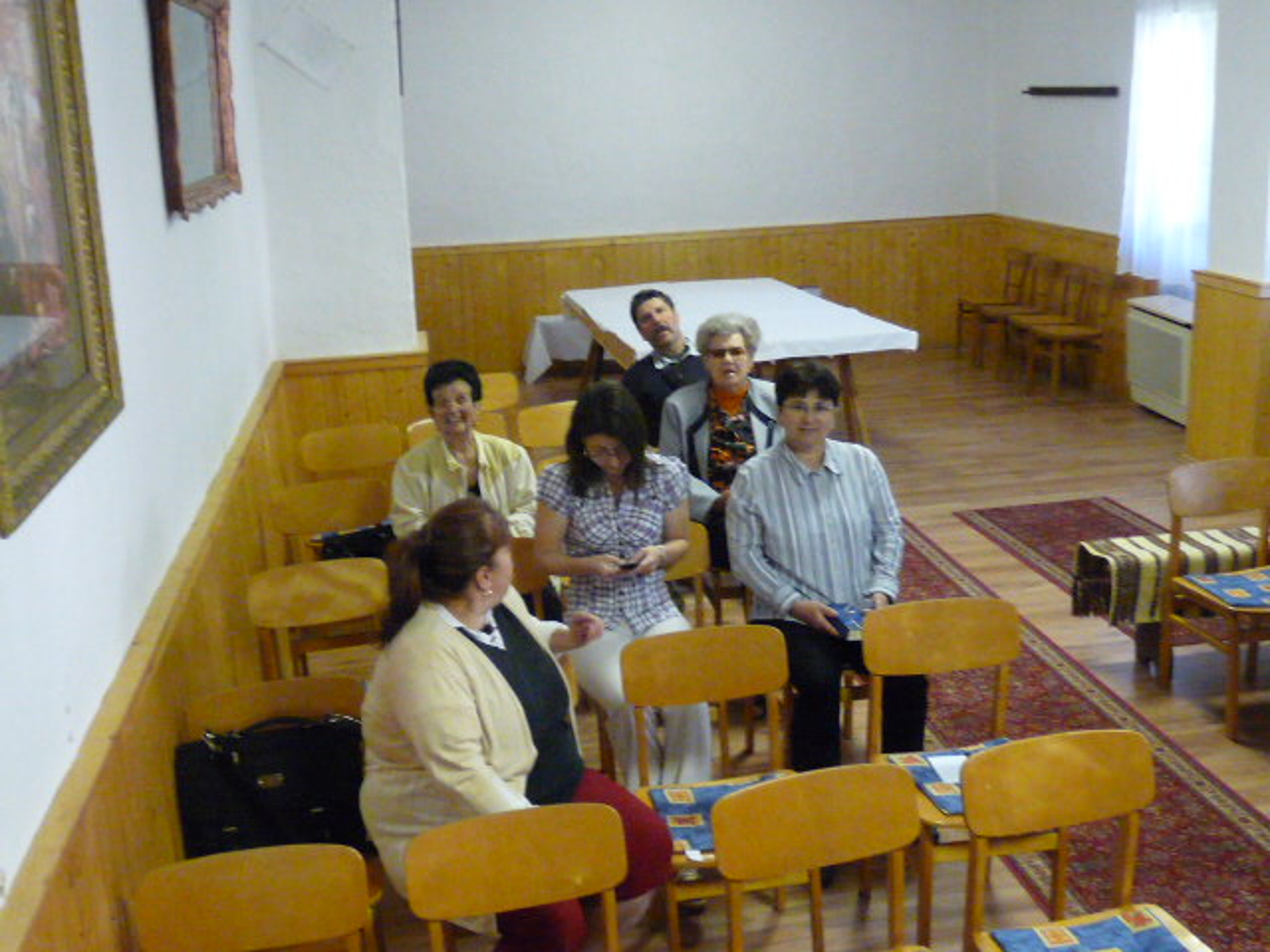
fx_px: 1431
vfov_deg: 36.8
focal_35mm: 39
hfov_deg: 47.9
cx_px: 635
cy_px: 476
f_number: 2.8
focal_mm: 4.8
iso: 800
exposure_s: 1/40
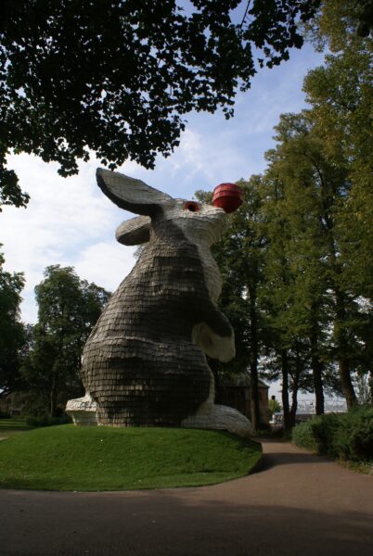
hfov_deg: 48.1
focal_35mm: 27
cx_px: 186
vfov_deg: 67.3
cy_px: 278
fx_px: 418
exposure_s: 1/160
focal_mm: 18
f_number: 10
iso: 100
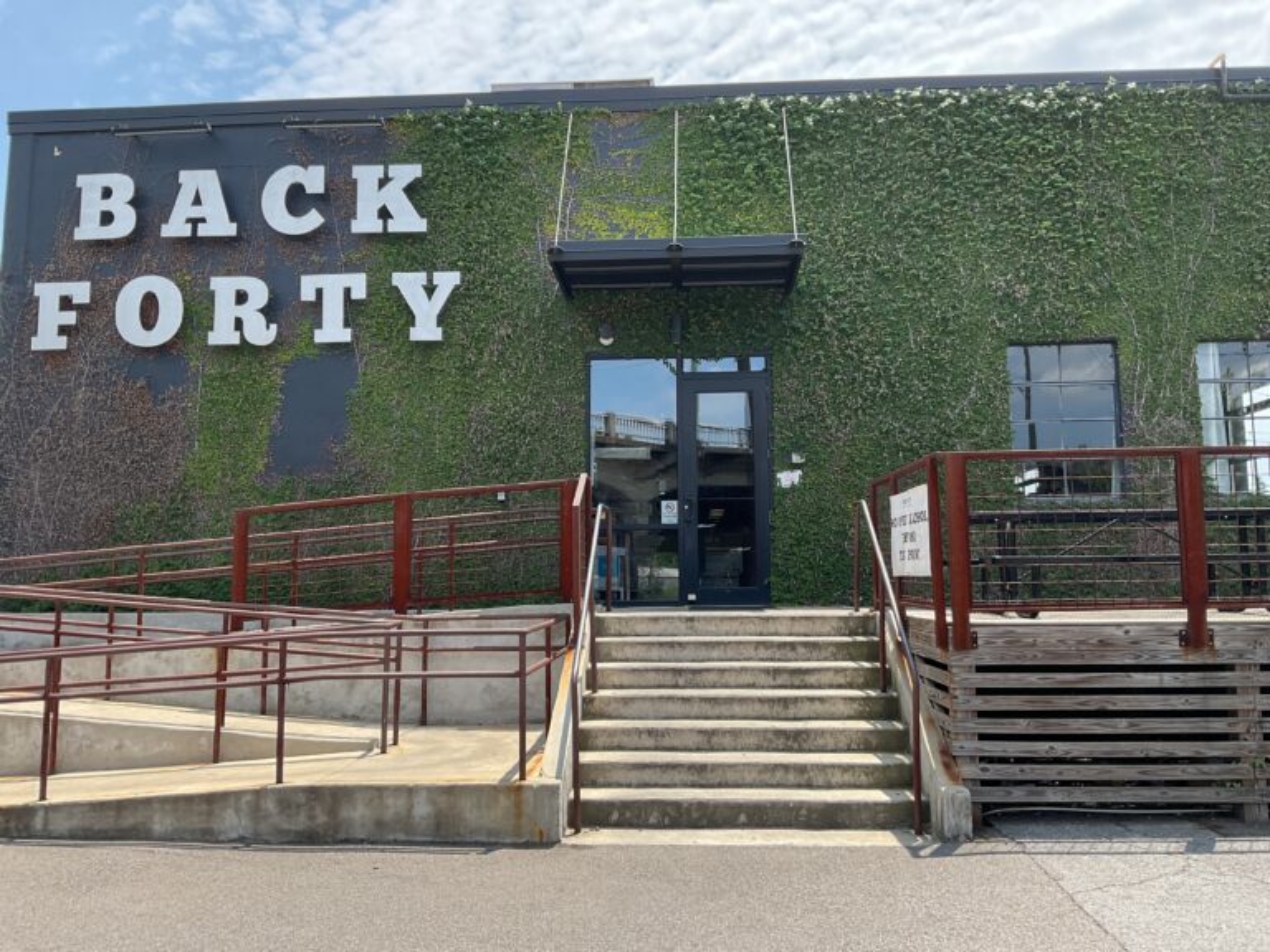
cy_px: 476
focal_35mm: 29
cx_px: 635
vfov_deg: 48.2
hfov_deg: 61.7
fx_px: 1064
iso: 16
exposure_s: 1/855
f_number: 1.8
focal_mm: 3
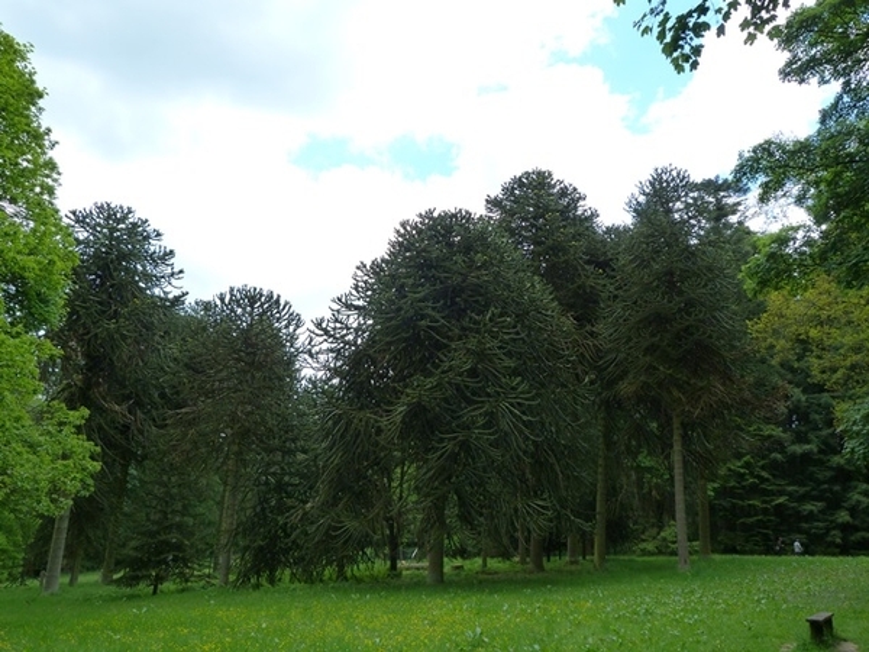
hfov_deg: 61.7
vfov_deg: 48.2
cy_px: 326
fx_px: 728
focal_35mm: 29
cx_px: 434
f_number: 4
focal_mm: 5.2
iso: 125
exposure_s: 1/160
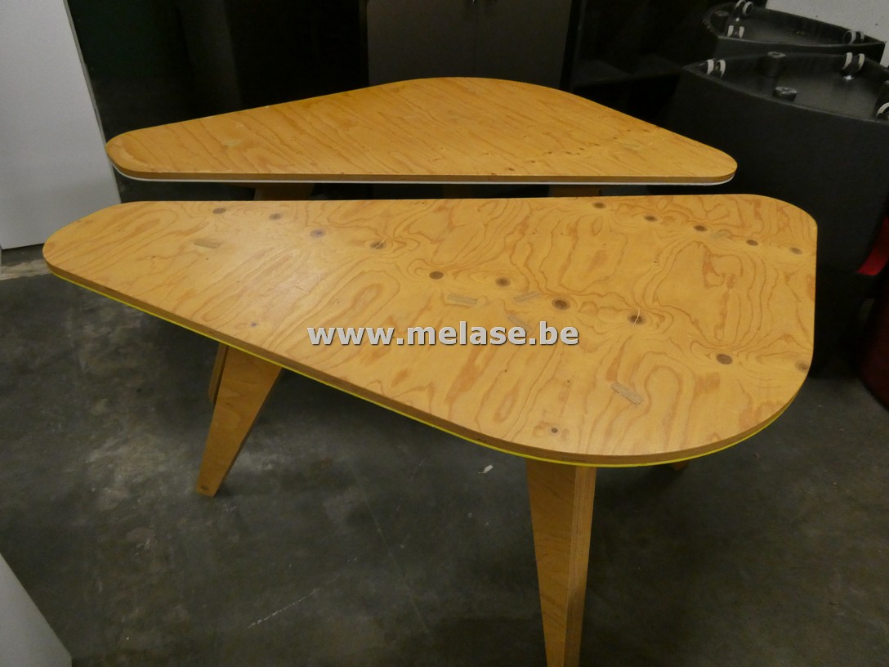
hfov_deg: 71.6
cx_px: 444
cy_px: 334
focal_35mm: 24
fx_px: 616
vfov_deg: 56.8
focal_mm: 4.3
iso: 400
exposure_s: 1/60
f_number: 3.3
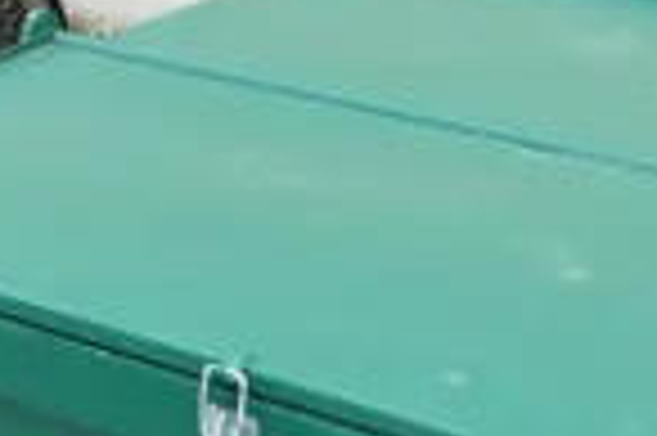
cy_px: -182
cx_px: -144
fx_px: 1805
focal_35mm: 99
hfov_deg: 19.4
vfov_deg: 13.2
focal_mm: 13
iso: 400
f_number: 4
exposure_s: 1/500
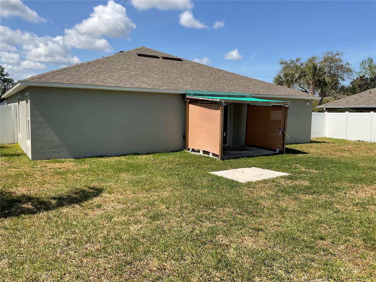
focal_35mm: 29
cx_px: 188
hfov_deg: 61.7
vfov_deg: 48.2
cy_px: 141
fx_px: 315
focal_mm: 3
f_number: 1.8
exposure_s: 1/2058
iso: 16
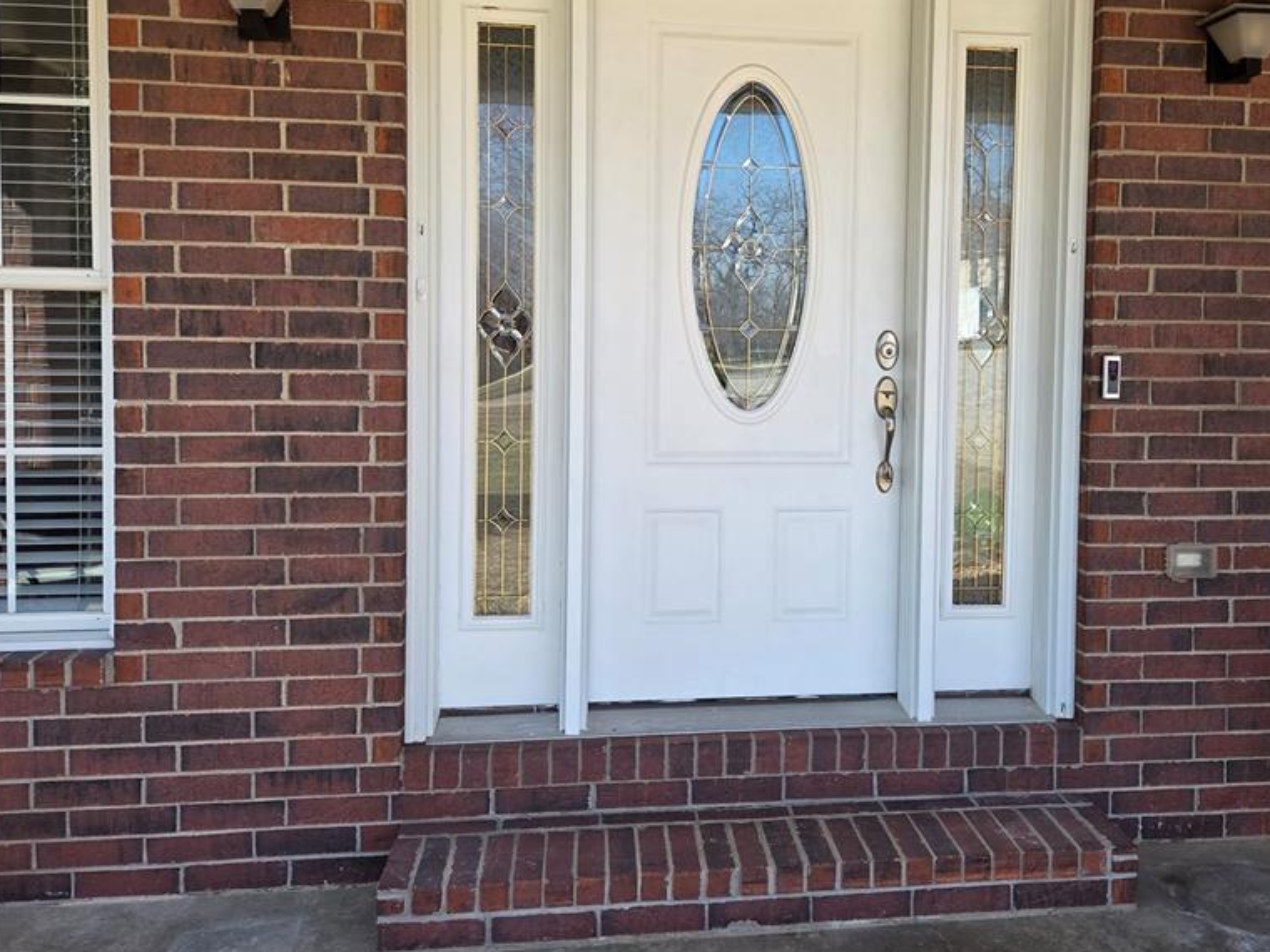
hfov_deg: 58.0
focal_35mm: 31
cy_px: 371
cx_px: 752
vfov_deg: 45.1
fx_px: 1137
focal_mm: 5.4
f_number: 1.8
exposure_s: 1/726
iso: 80
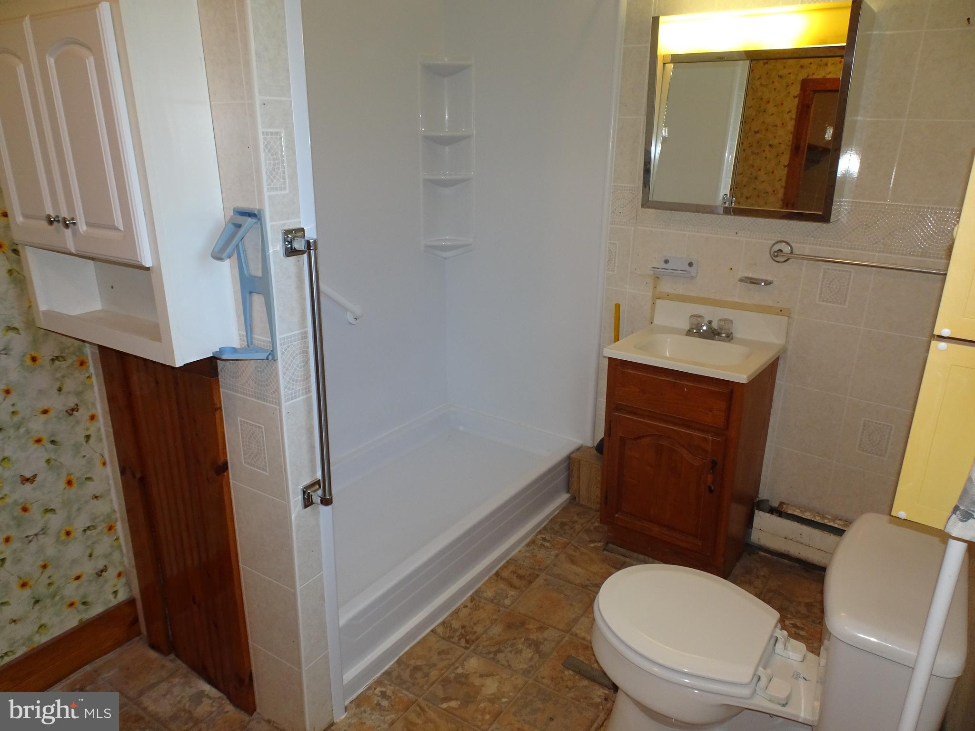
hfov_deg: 71.6
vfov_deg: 56.8
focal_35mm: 24
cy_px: 366
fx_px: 676
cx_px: 488
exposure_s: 1/30
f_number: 3.5
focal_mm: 4.1
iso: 200
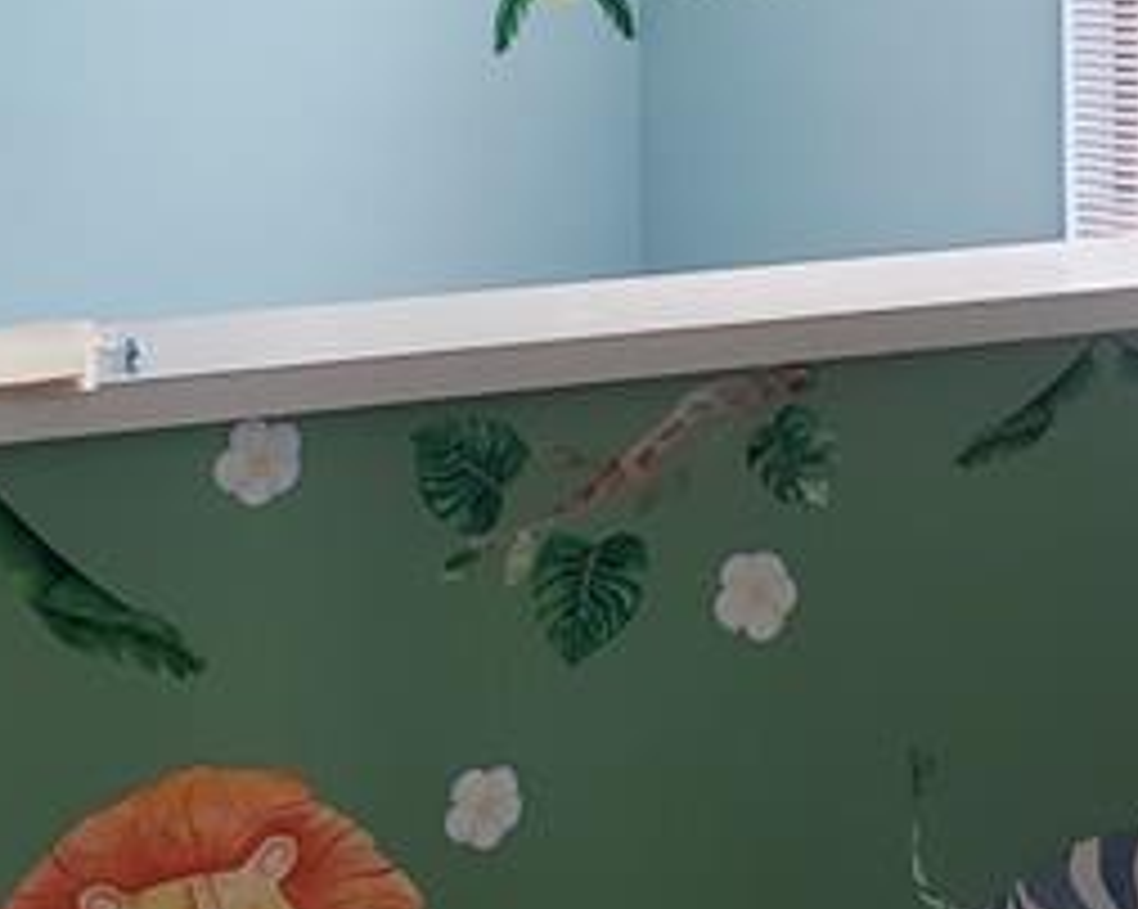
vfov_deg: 19.6
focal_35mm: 77
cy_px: 117
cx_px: 733
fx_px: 2591
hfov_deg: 24.7
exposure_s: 1/39
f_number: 2.4
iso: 80
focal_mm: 4.3
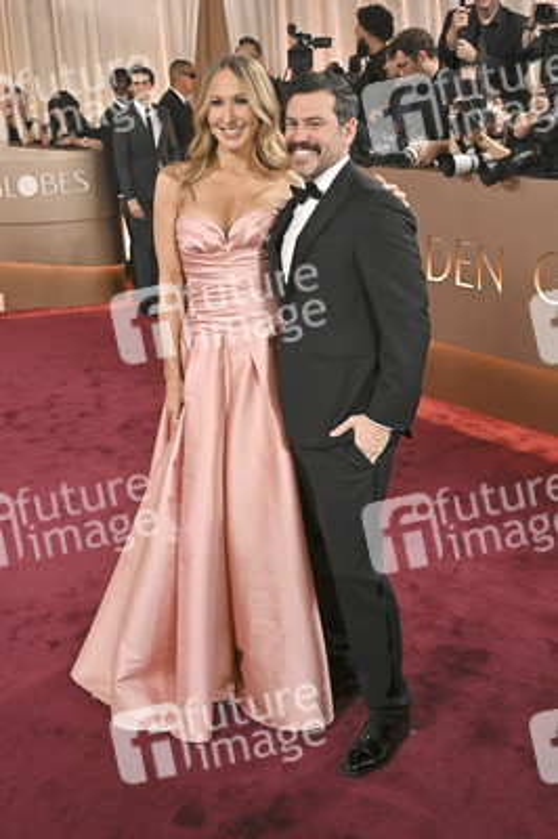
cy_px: 420
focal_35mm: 42
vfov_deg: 46.4
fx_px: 978
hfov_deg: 31.8
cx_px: 279
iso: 2500
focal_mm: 42
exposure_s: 1/320
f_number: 5.6
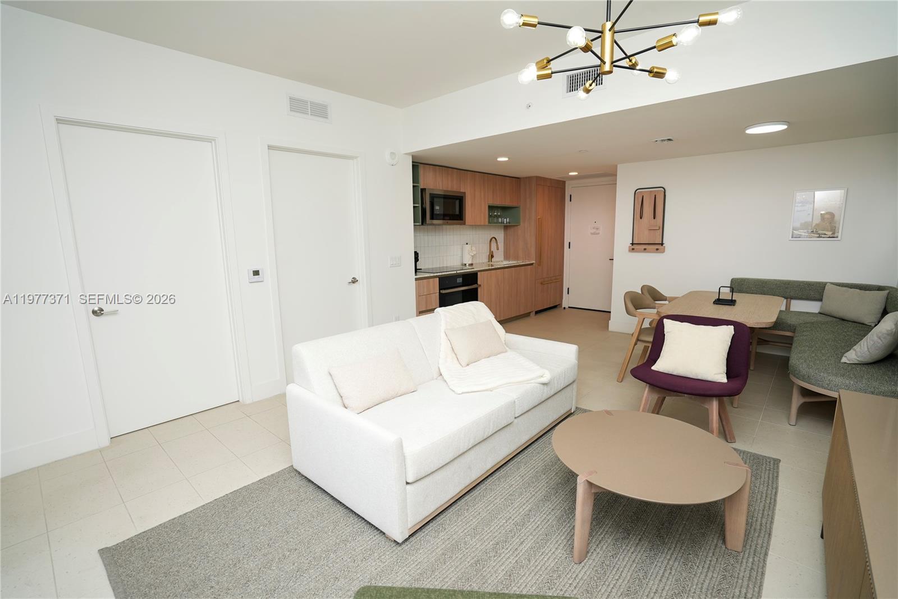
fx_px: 399
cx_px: 449
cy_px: 300
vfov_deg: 73.8
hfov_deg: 96.7
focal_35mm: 16
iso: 80
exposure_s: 1/50
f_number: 4
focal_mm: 16
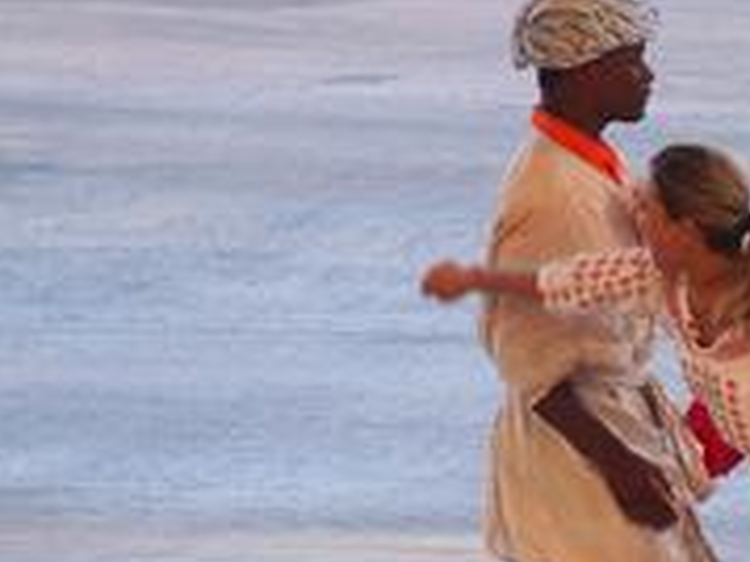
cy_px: 419
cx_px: 670
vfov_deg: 2.0
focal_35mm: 755
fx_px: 16347
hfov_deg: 2.6
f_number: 2.8
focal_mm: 64.3
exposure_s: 1/250
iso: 125
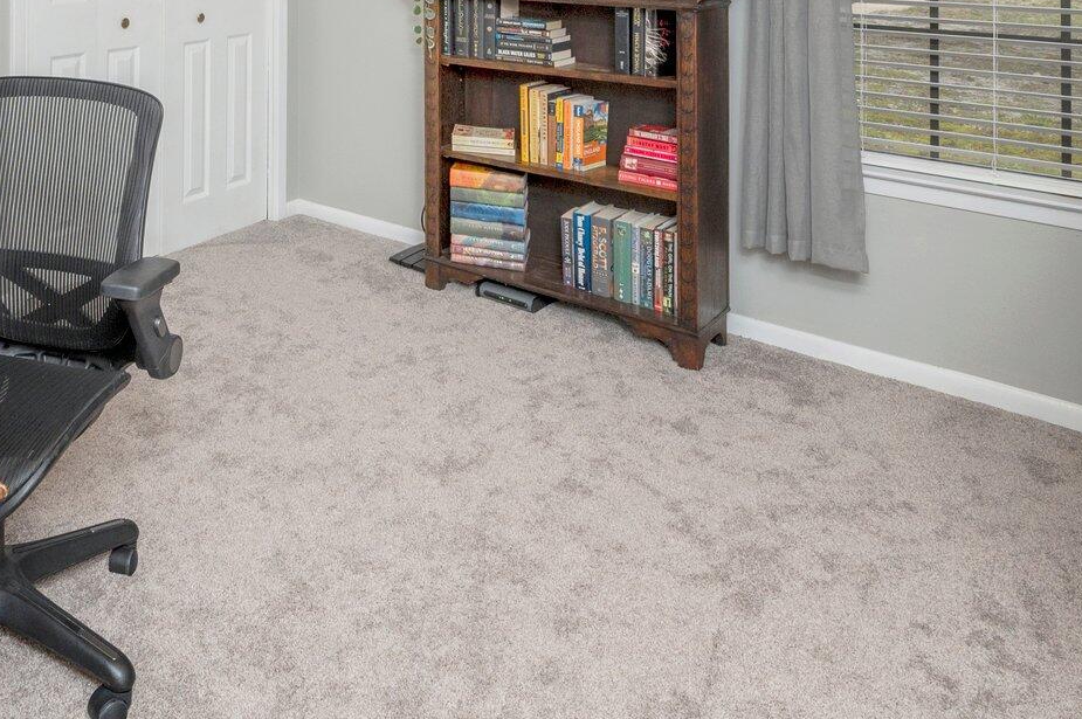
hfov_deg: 56.4
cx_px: 234
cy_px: -74
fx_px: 931
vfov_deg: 35.9
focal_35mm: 31
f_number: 9
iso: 320
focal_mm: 14
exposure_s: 1/30
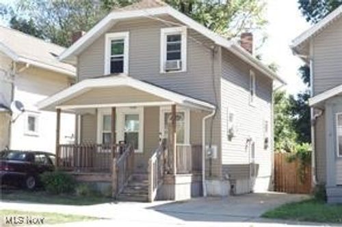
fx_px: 551
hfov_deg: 34.5
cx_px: 171
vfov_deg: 23.4
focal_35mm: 58
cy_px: 114
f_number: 10
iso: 250
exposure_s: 1/60
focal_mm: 21.53
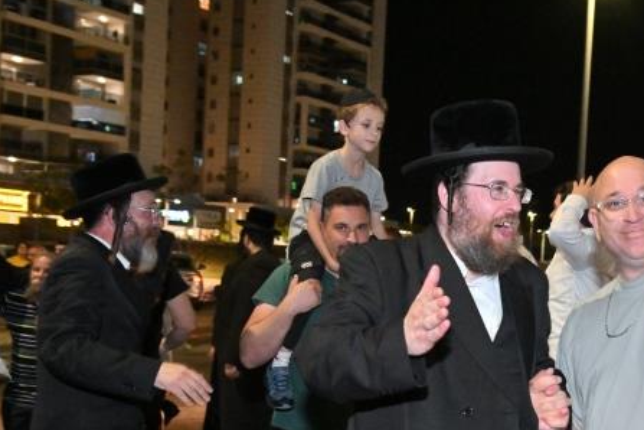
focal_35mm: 55
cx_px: 527
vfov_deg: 24.4
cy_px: 301
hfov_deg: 35.0
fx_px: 984
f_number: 4
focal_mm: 24
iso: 2000
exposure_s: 1/125
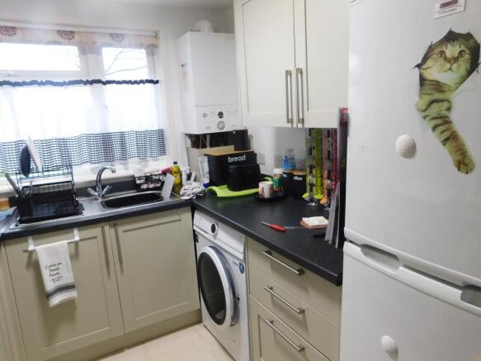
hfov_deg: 71.6
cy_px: 180
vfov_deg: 56.8
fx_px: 333
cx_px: 240
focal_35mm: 24
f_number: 3
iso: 220
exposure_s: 1/30
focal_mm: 4.1
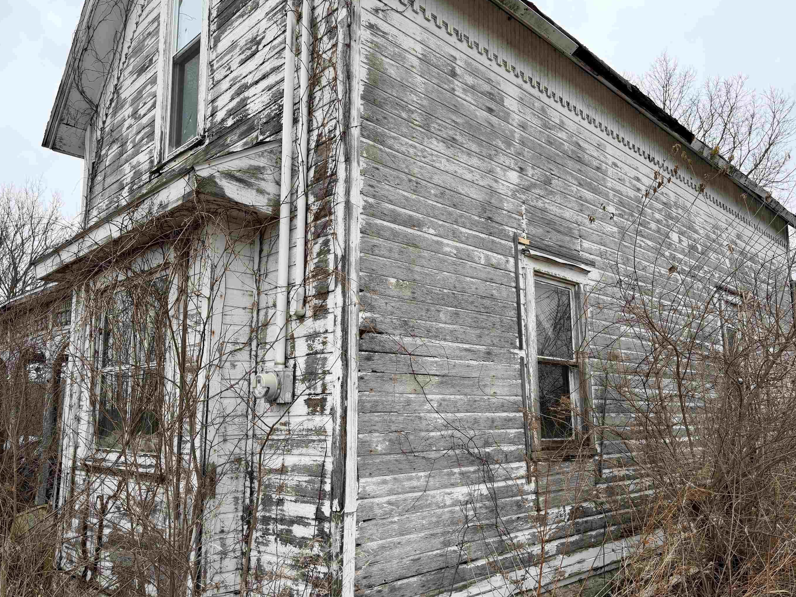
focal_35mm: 27
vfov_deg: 51.3
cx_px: 397
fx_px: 621
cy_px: 314
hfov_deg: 65.3
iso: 50
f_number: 1.78
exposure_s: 1/134
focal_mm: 6.76
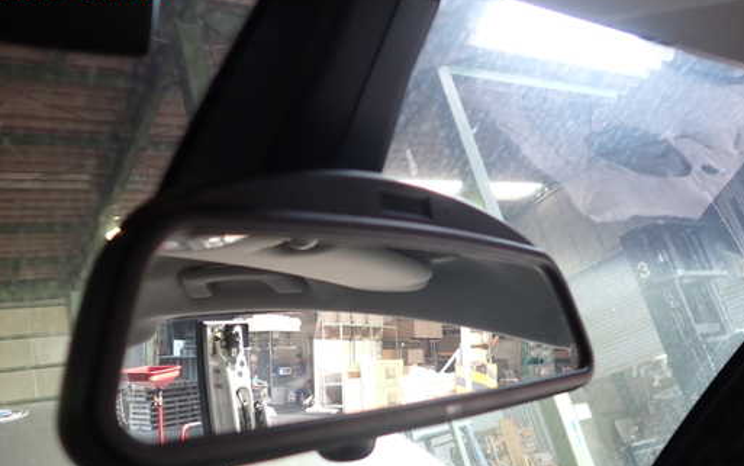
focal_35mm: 31
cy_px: 298
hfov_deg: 61.1
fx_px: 629
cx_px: 331
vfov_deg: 40.3
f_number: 2
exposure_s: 1/40
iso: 200
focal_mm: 4.5
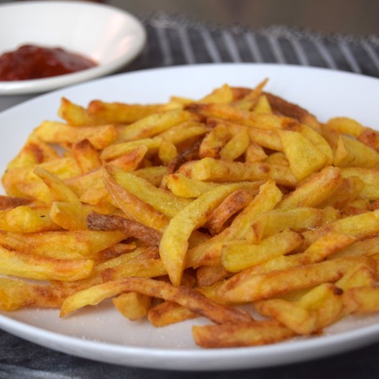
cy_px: 190
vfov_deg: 16.5
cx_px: 176
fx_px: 1309
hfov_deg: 16.5
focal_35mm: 106
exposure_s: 1/100
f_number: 5.6
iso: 400
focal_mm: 55
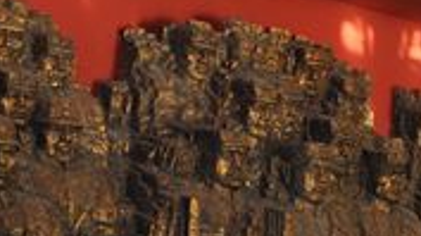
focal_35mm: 128
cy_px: 311
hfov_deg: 14.6
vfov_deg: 9.3
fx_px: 1427
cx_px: 775
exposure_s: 1/60
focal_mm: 18
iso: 400
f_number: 3.5
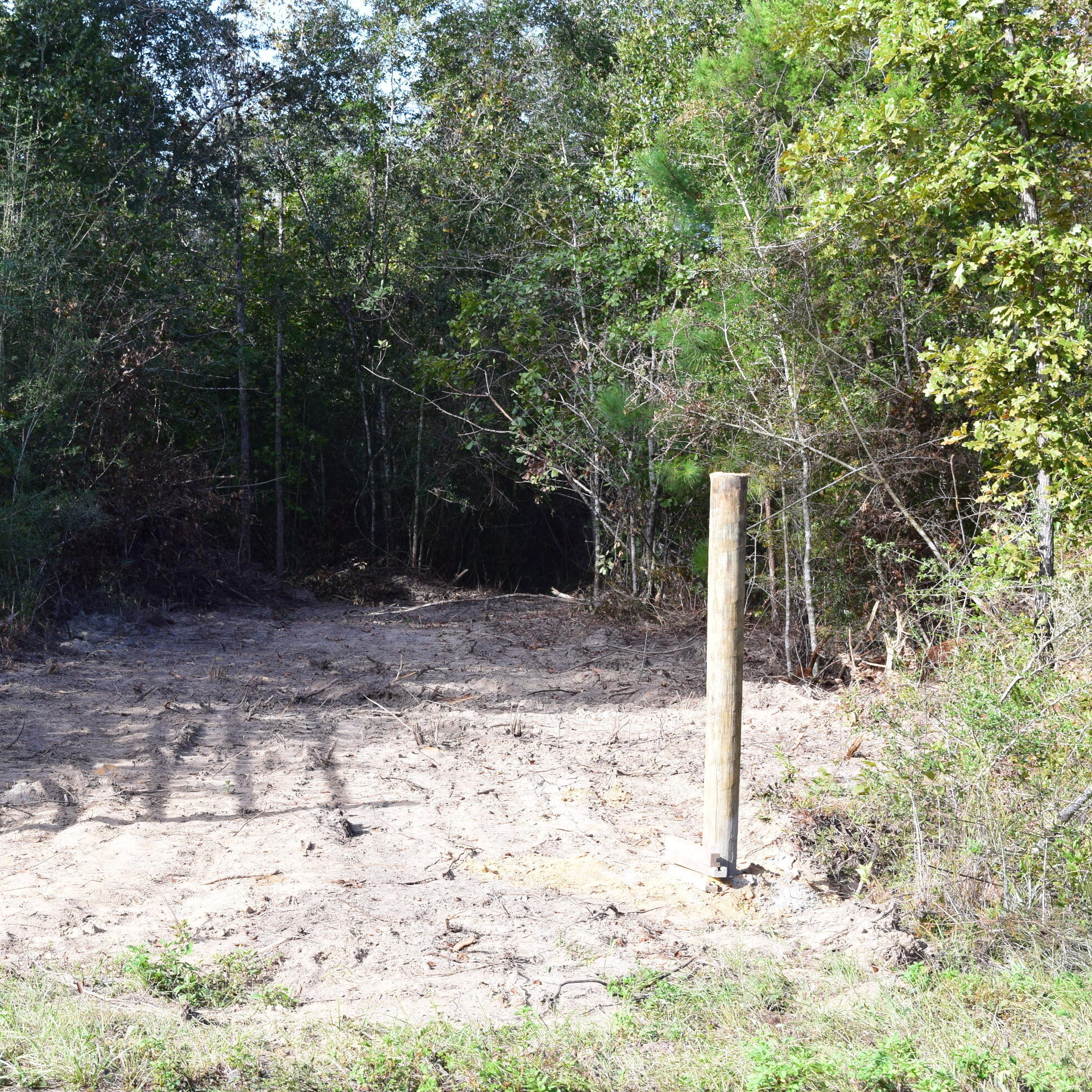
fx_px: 2414
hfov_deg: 25.2
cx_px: 265
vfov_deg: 25.5
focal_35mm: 68
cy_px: 541
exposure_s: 1/160
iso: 400
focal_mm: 35
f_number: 9
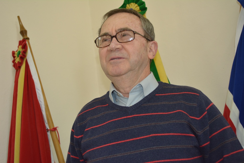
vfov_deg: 28.1
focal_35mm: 48
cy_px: 82
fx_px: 326
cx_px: 122
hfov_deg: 41.1
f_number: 4.8
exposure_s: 1/60
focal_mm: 32
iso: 800
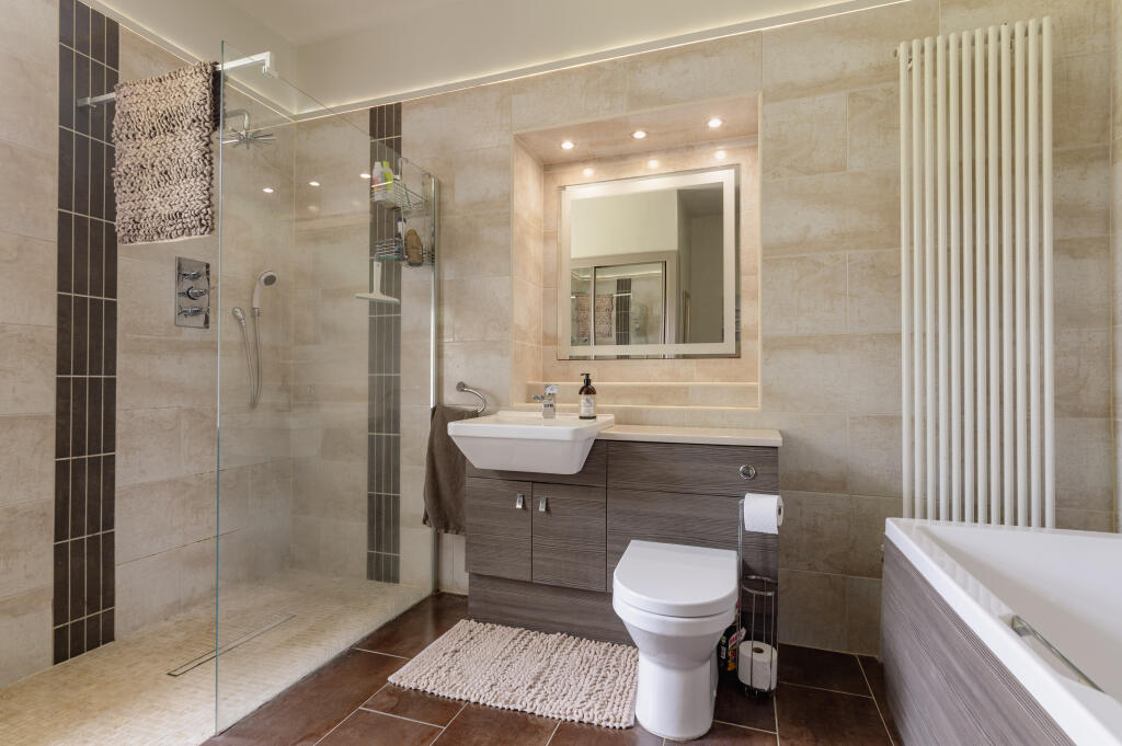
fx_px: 529
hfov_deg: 93.3
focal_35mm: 17
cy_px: 373
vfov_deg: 70.3
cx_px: 561
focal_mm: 17
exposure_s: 1/8
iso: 400
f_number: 8
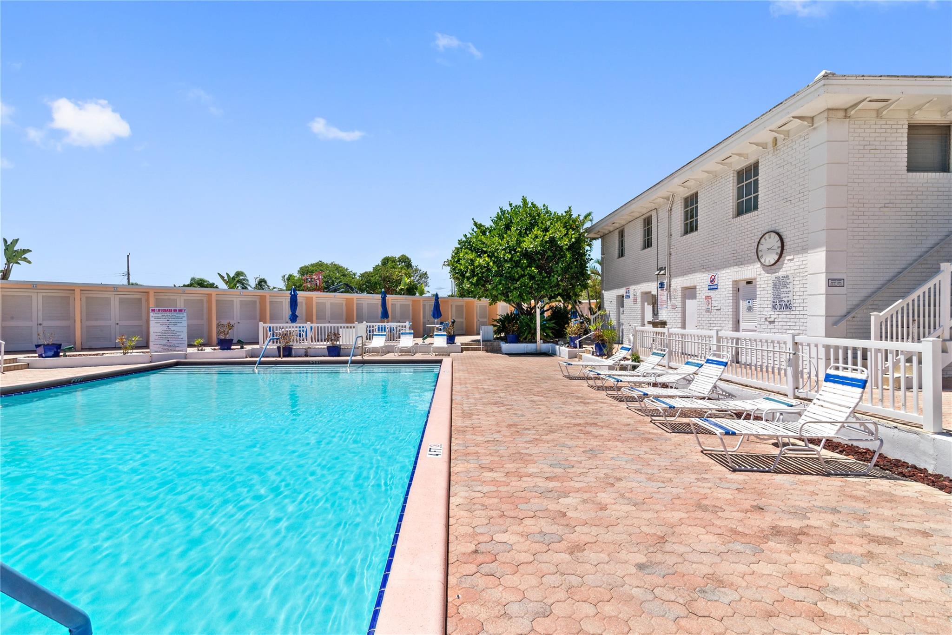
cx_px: 476
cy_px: 318
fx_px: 423
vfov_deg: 73.8
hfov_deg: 96.7
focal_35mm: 16
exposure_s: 1/200
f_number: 18
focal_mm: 16
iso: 320
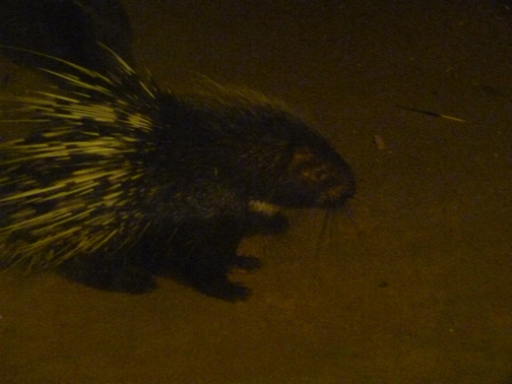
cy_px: 192
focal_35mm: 78
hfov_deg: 25.0
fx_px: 1154
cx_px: 256
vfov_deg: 18.9
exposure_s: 1/10
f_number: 4
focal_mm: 14.1
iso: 1600
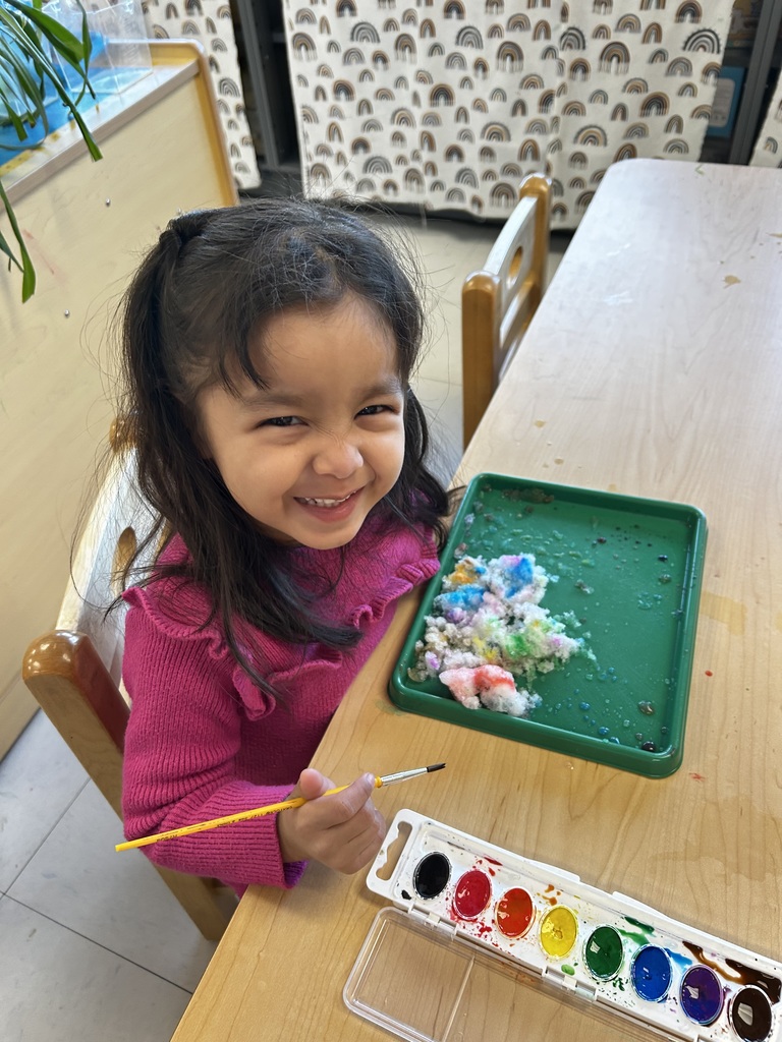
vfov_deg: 67.3
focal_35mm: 26
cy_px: 521
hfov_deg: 53.1
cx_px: 391
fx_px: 783
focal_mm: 5.7
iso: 125
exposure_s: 1/85
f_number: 1.5
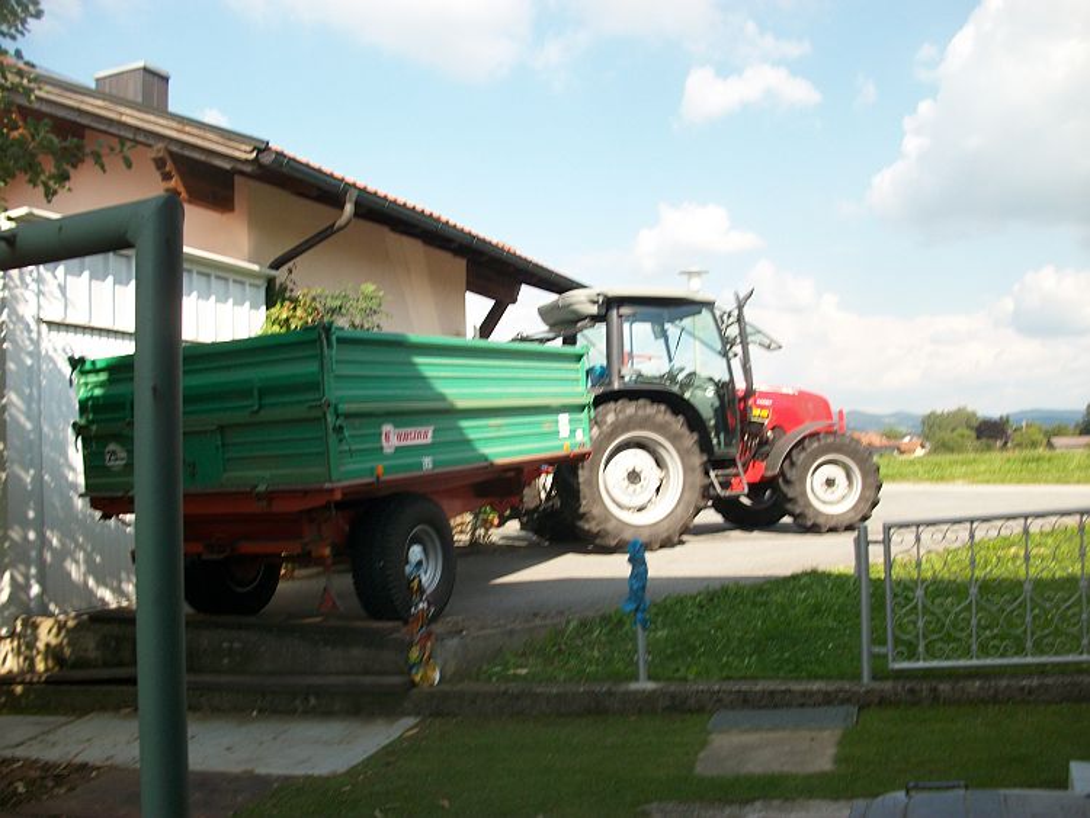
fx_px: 976
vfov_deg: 45.5
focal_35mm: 31
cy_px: 409
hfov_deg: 58.3
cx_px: 545
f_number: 8.8
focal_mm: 5.7
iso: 80
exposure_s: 1/72.2
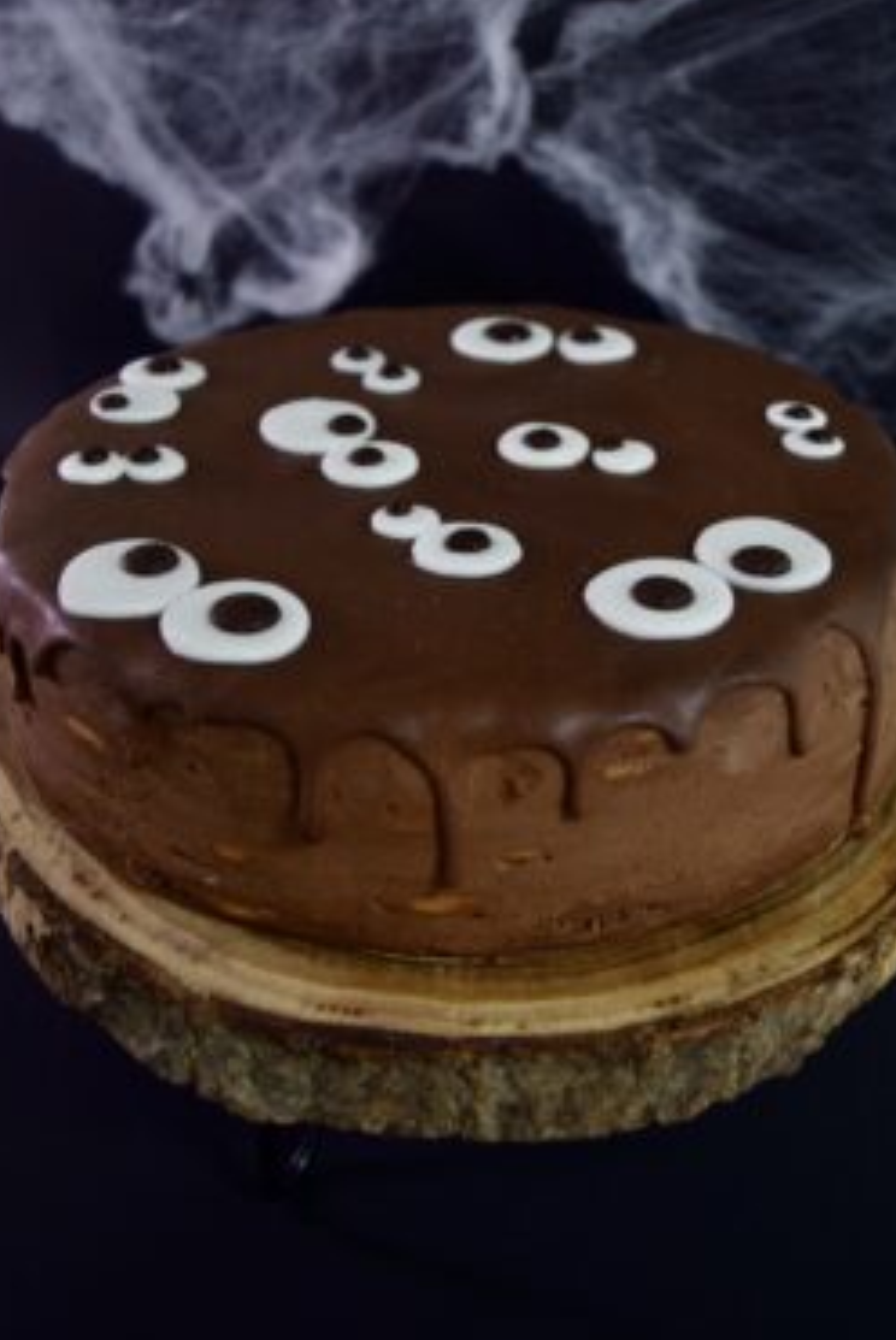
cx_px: 495
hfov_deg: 33.4
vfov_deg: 48.2
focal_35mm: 40
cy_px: 542
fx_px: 1490
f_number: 4.5
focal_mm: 22
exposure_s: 1/8
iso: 100
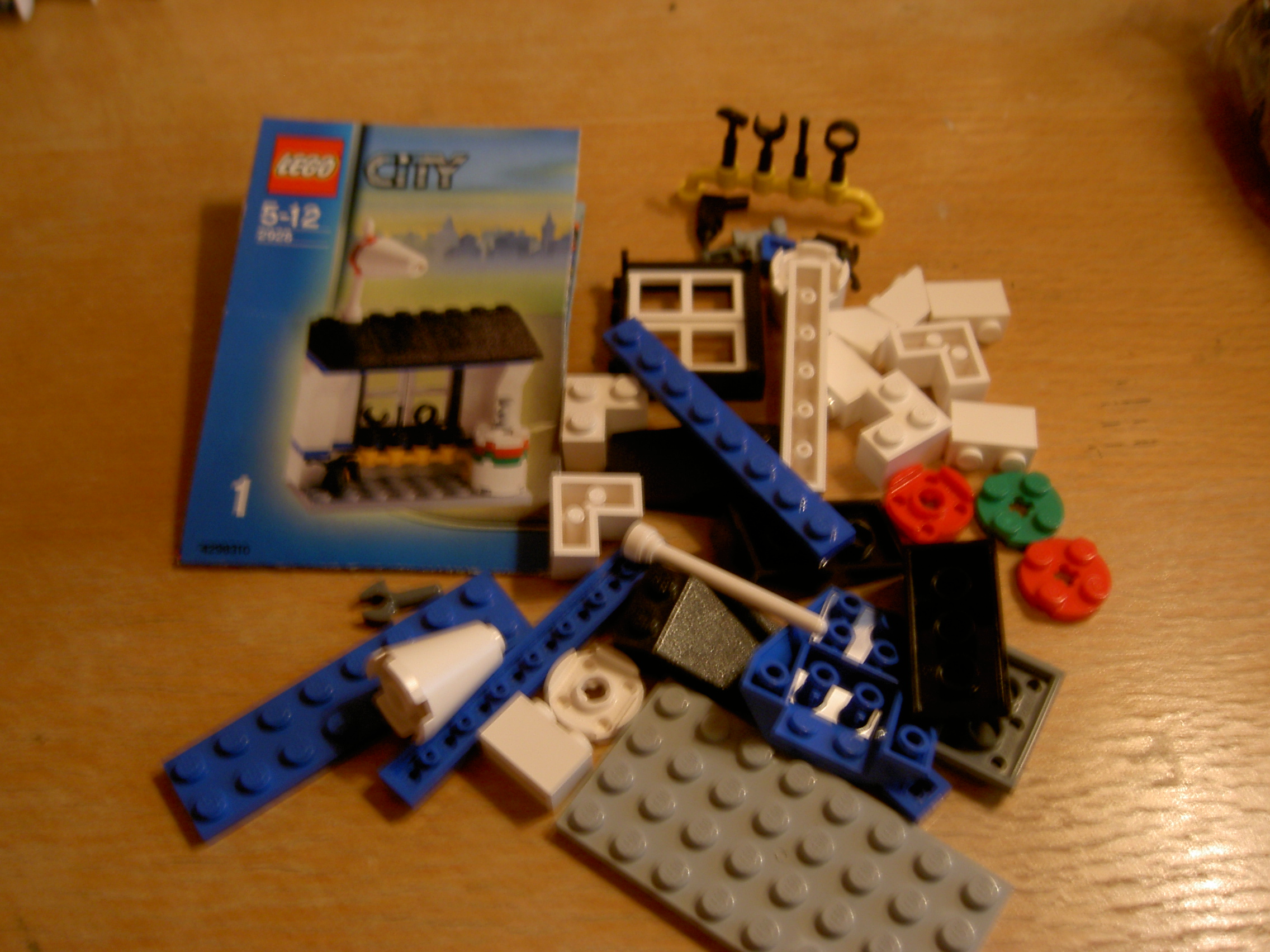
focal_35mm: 34
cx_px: 635
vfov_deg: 41.8
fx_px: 1247
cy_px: 476
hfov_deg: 54.0
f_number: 2.8
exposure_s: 1/8
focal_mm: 5.6
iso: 50
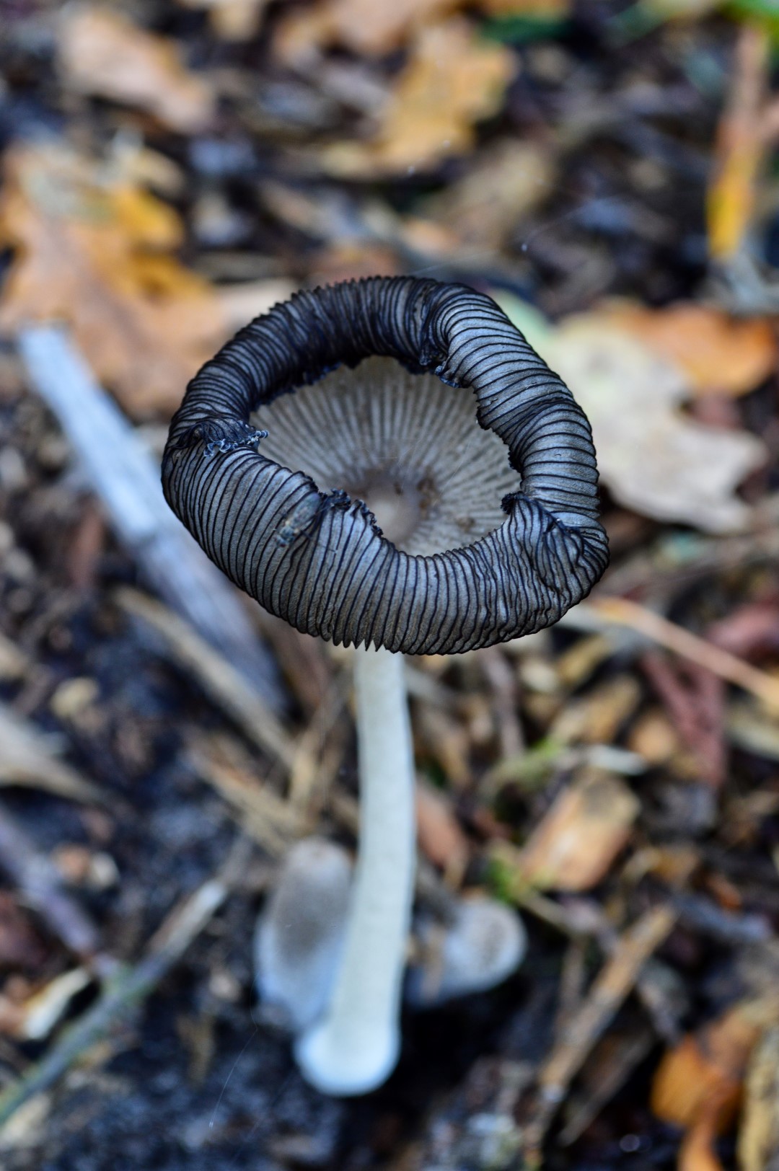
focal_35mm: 60
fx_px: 1951
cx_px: 390
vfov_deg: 33.4
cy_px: 586
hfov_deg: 22.6
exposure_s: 1/40
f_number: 7.1
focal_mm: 40
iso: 400
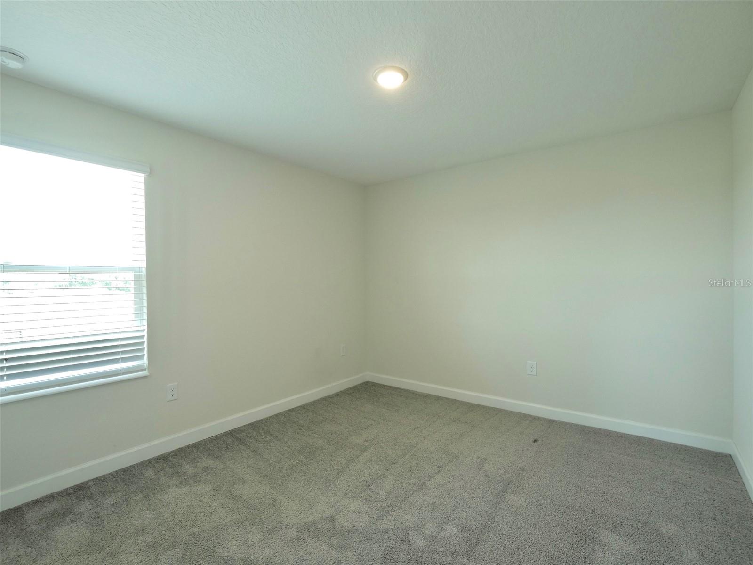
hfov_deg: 94.5
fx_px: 348
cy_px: 282
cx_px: 376
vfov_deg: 78.1
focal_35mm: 16
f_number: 4.5
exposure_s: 1/40
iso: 400
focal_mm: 8
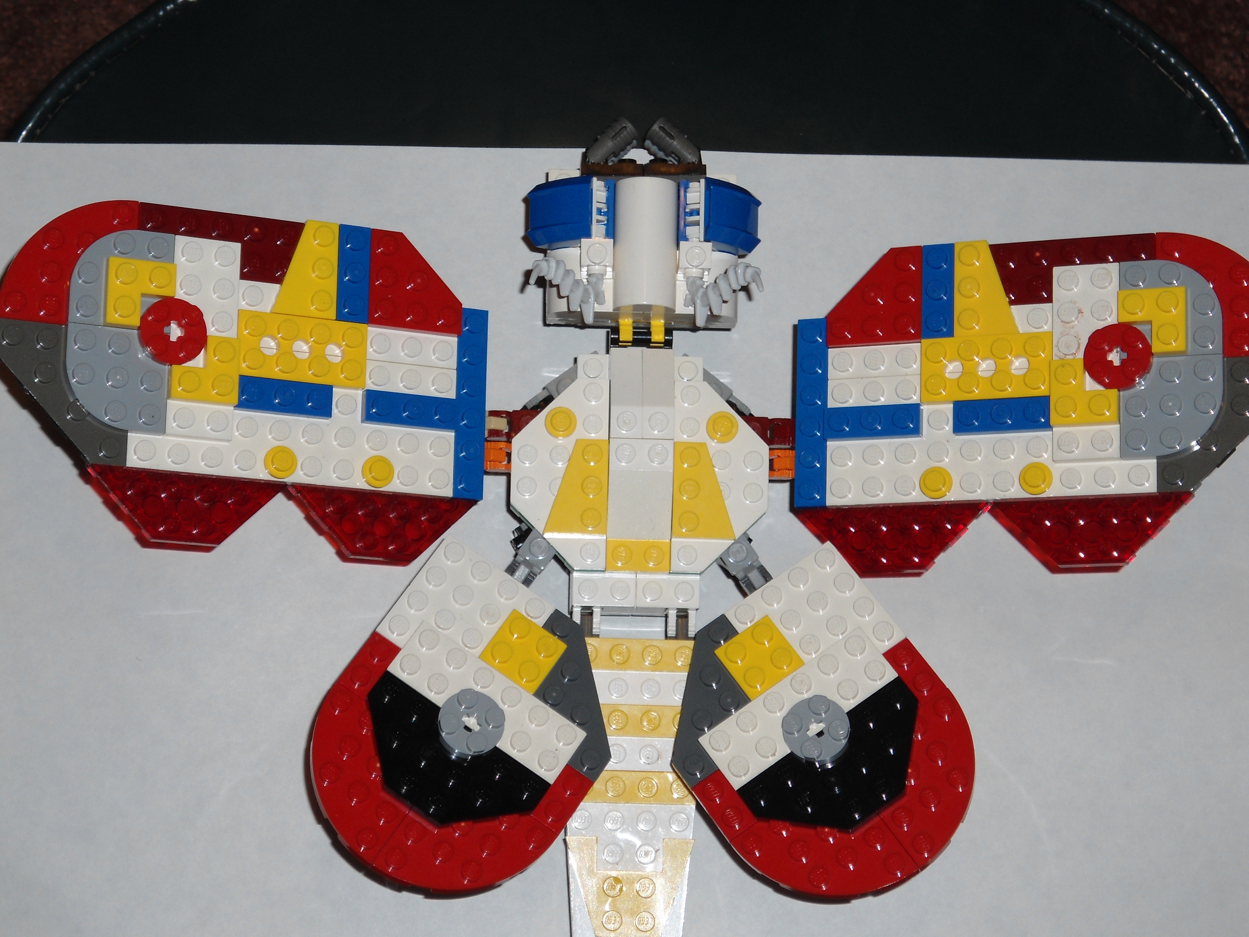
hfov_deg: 22.3
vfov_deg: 16.8
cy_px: 468
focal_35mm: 88
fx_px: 3175
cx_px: 624
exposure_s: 1/60
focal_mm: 15.7
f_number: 5.2
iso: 80
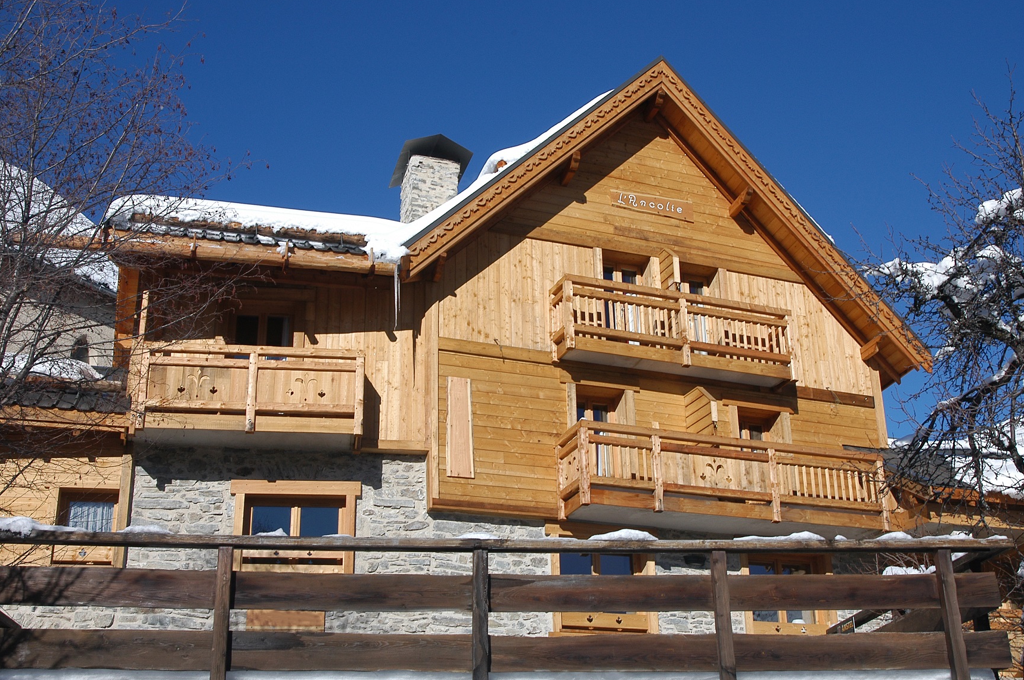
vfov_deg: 30.5
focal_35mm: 44
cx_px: 535
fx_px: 1250
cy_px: 338
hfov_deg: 44.5
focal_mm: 28
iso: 200
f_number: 10
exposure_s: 1/400
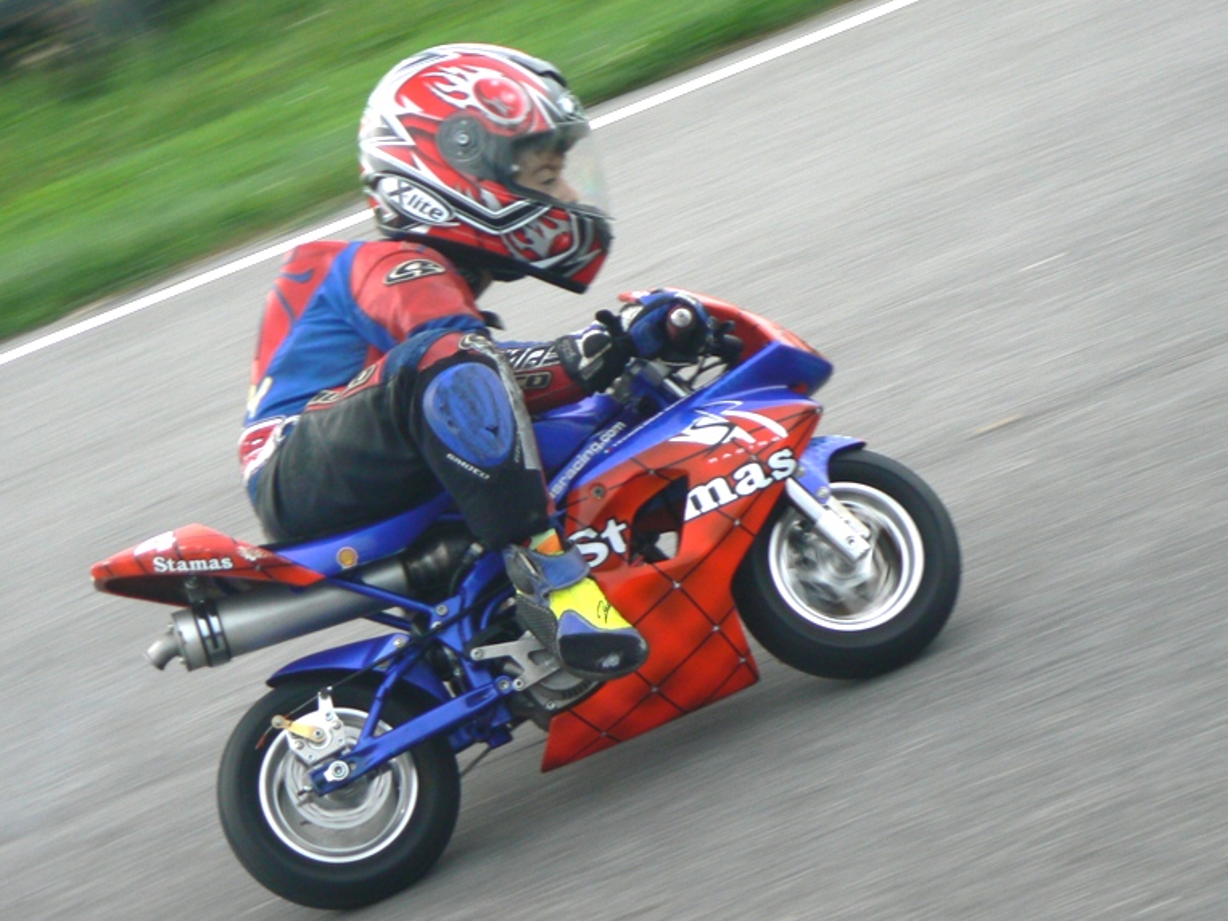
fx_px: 4611
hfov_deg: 15.2
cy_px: 464
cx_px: 591
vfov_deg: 11.4
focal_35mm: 130
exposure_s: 1/250
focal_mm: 20.7
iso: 100
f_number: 3.2
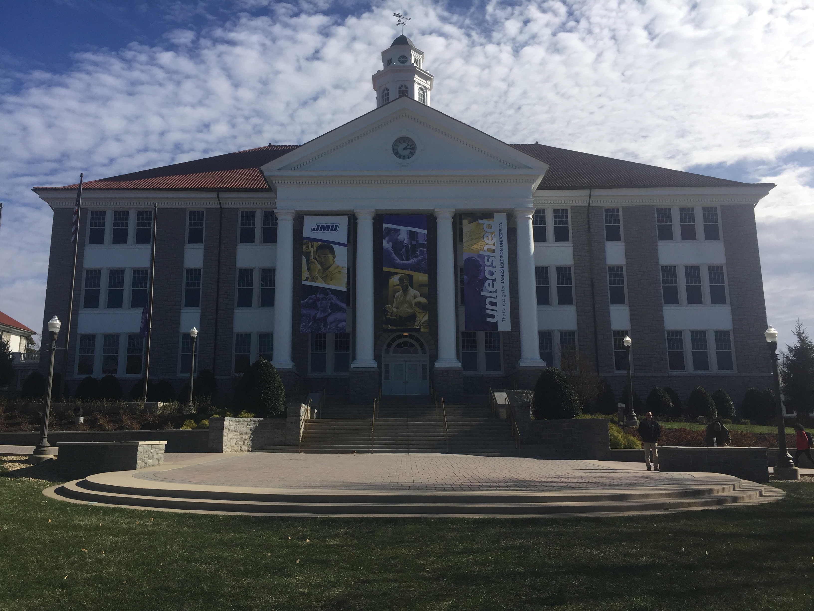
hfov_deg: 61.7
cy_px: 306
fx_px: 682
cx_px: 407
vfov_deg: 48.2
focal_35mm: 29
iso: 32
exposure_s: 1/3049
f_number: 2.2
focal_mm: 4.15
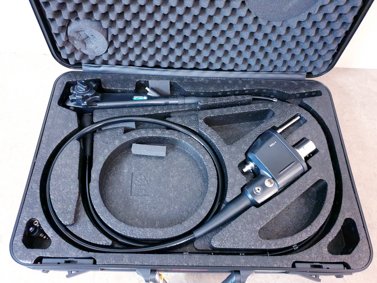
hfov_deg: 67.3
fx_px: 283
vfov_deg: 53.1
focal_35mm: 26
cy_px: 142
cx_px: 188
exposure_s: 1/20
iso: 250
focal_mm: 4.3
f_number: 1.5
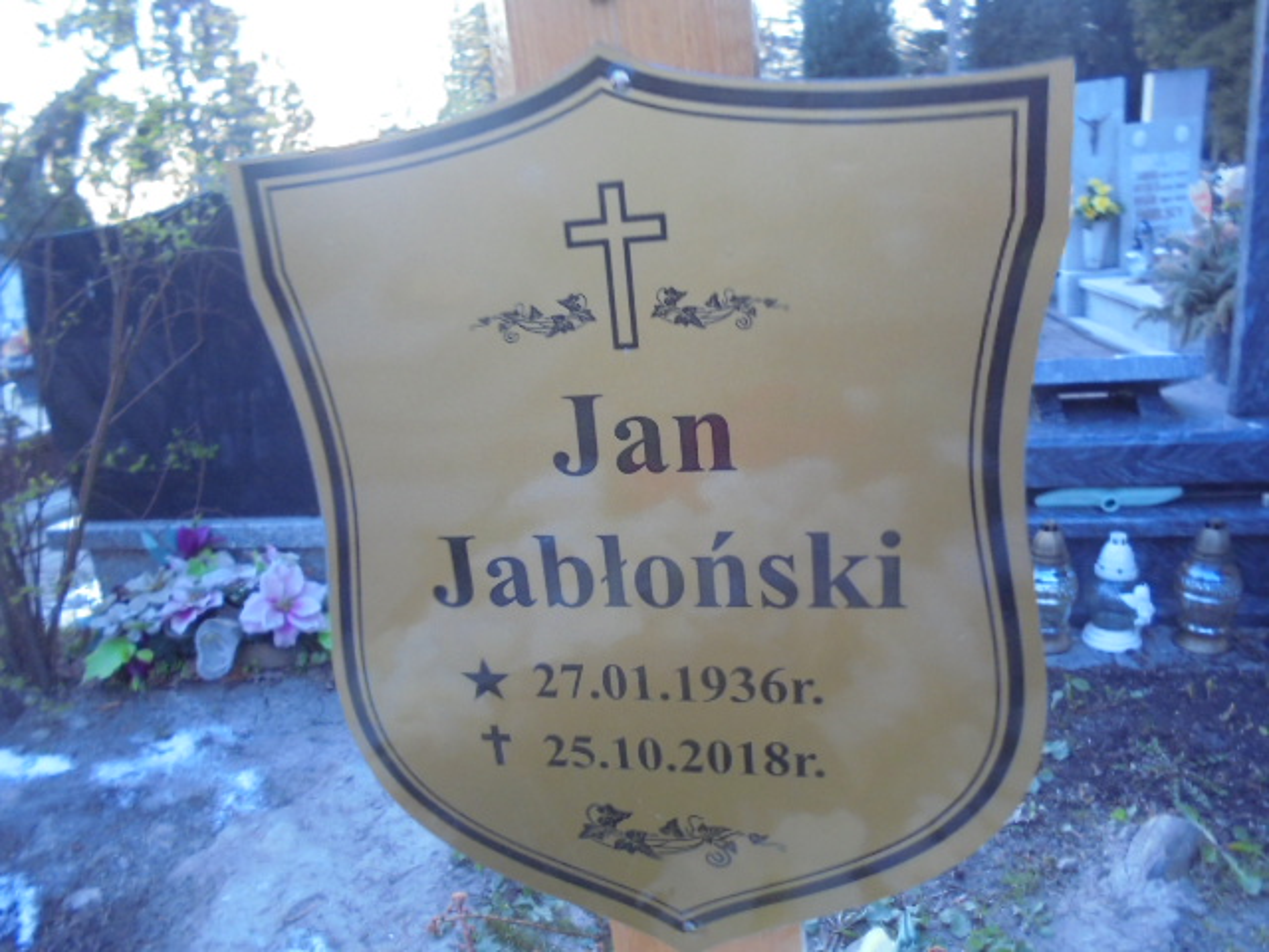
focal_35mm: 26
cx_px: 634
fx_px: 953
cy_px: 476
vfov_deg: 53.1
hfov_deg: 67.3
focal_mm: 4.6
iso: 200
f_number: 3.5
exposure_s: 1/30
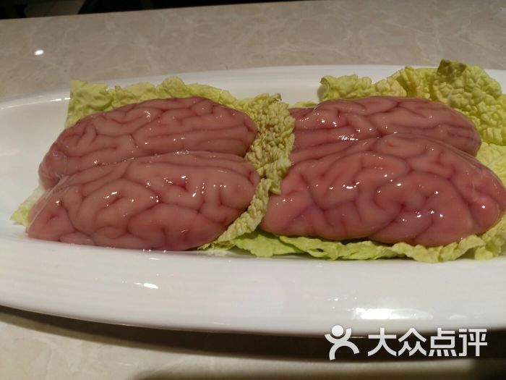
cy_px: 190
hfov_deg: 65.3
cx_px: 253
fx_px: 395
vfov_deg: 51.4
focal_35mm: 27
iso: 125
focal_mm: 4.73
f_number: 2.2
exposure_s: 1/33
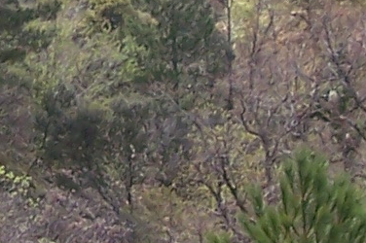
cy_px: -100
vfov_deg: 5.0
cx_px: 50
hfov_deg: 7.6
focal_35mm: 271
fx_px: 2753
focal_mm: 6.3
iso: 80
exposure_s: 1/800
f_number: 2.8
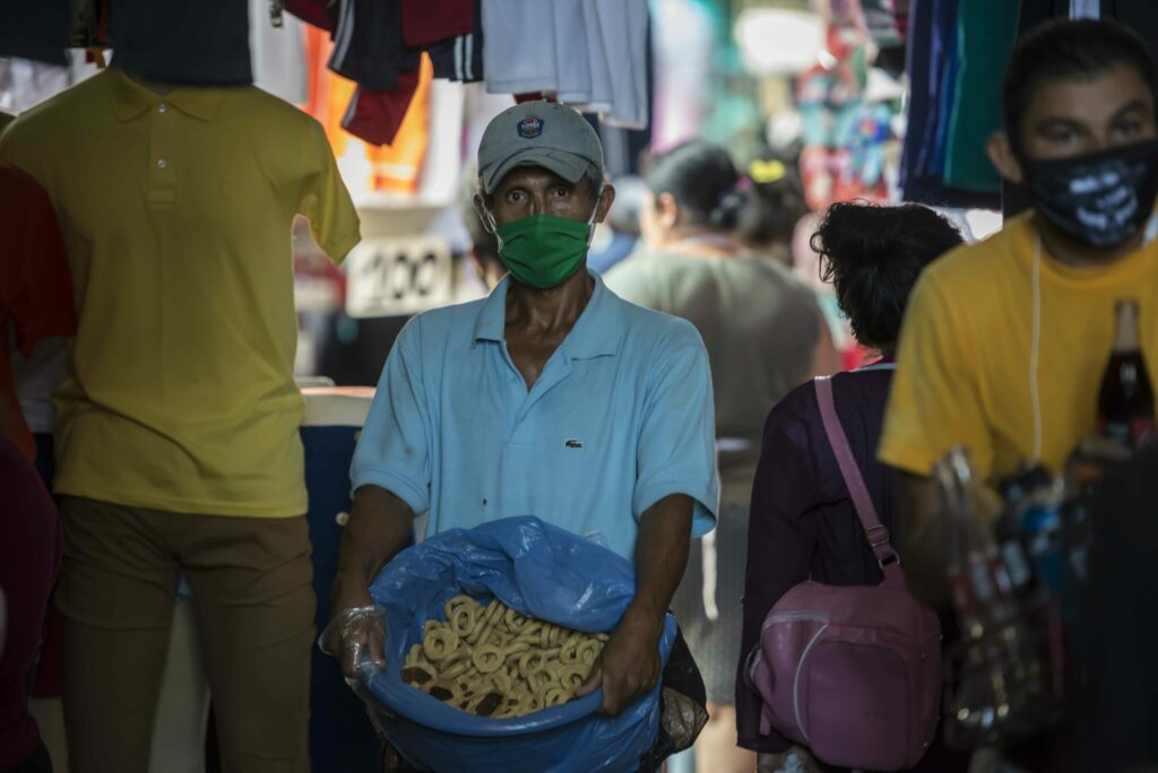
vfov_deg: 8.3
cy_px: 386
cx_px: 579
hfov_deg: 12.4
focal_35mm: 165
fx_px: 5310
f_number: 2.8
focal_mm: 165
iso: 1250
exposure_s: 1/250
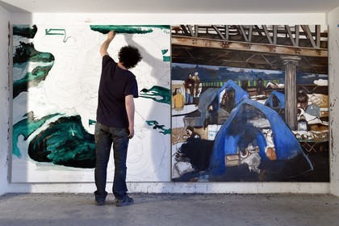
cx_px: 170
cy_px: 113
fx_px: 339
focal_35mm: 36
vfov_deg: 36.9
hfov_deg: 53.1
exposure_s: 1/50
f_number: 7.1
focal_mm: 36
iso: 800
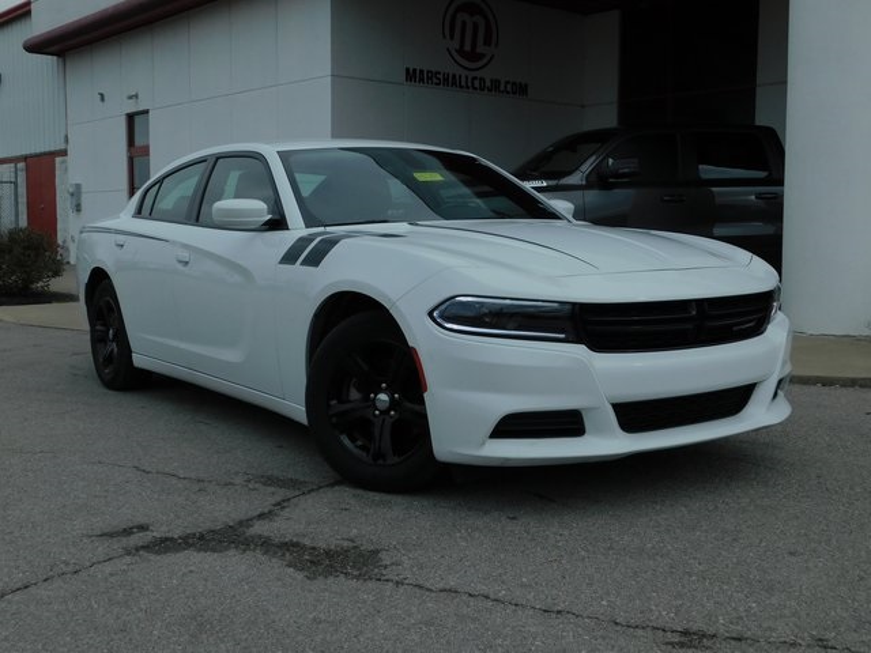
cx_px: 436
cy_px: 326
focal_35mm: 40
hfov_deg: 46.8
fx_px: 1006
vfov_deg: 36.0
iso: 125
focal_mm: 7.1
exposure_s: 1/500
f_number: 7.2
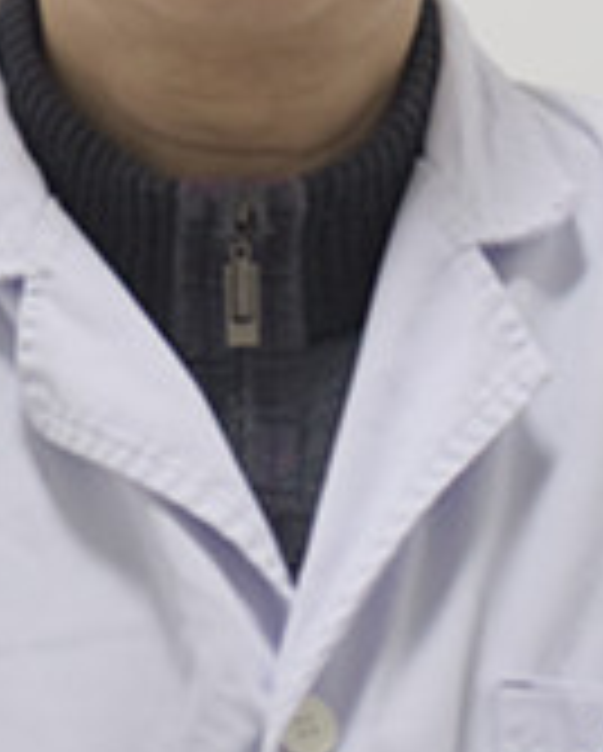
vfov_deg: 13.9
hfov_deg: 11.4
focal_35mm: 135
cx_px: 205
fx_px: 3006
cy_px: -86
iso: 1250
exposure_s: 1/125
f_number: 2.8
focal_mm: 60
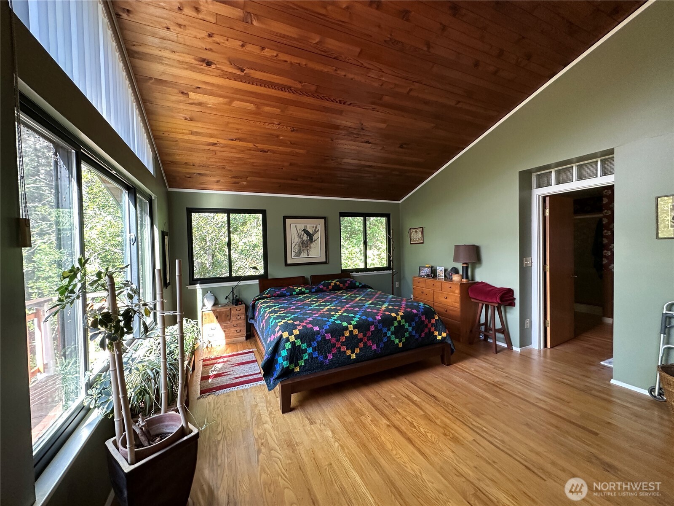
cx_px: 337
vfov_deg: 85.7
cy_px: 253
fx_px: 273
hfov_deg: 102.1
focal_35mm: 14
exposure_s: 1/60
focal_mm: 2.22
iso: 250
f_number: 2.2
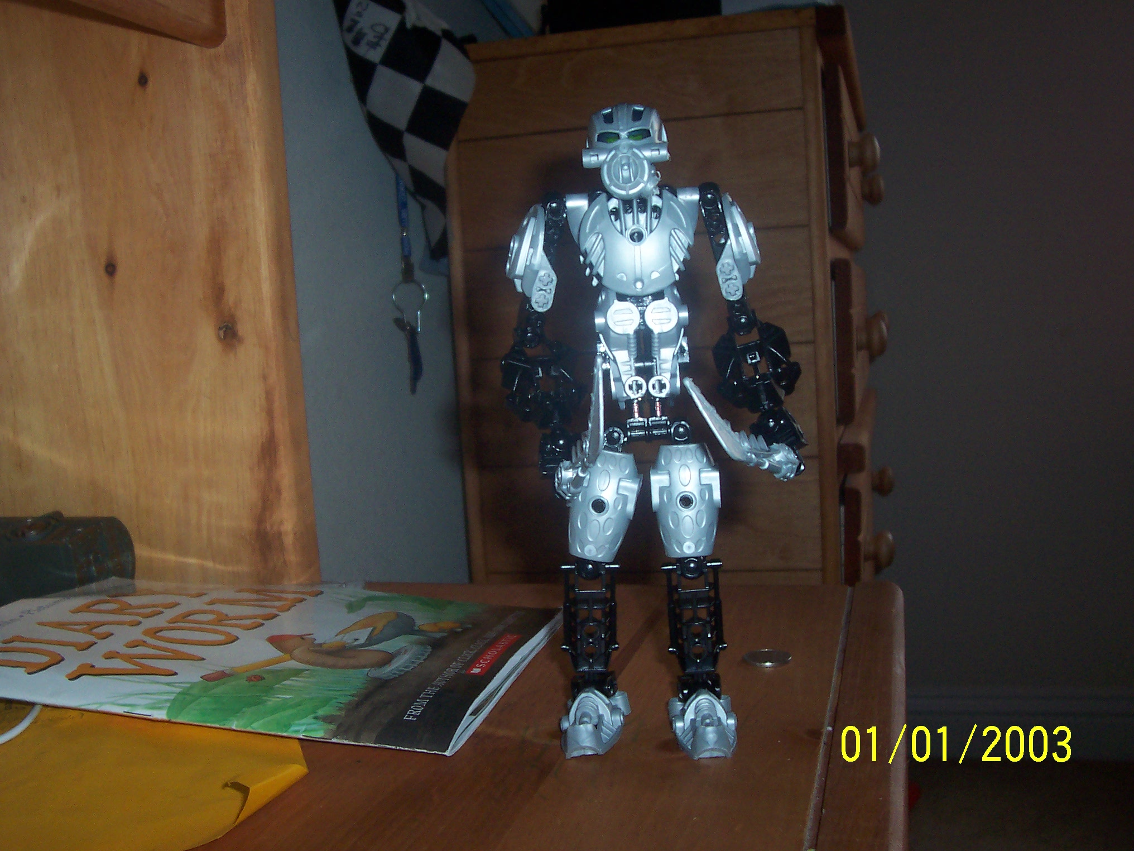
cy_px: 426
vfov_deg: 38.7
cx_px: 567
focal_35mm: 37
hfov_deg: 50.1
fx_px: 1212
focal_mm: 5.6
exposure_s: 1/60
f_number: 2.8
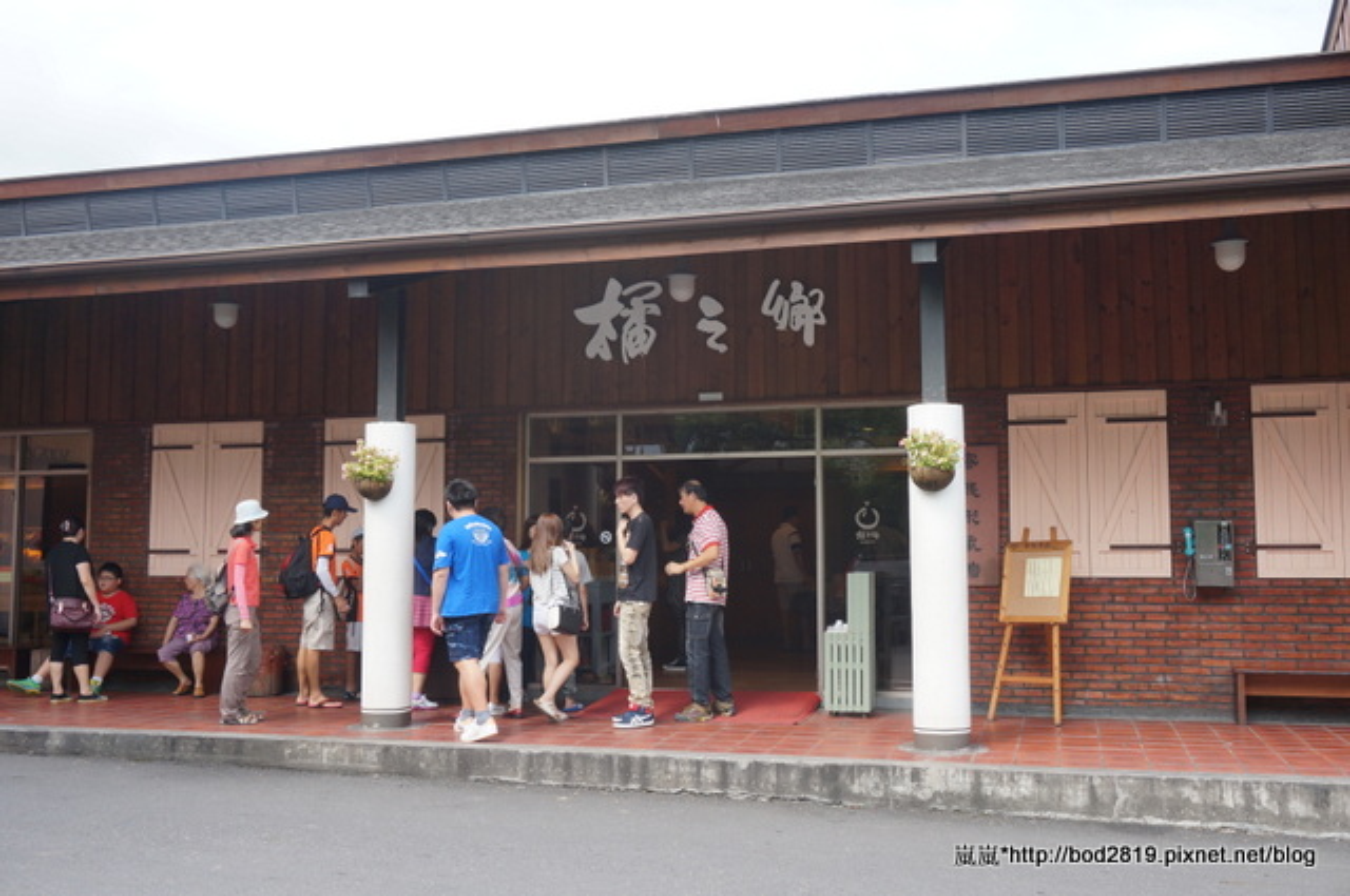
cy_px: 448
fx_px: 1348
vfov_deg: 36.8
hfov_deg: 53.2
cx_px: 675
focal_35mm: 36
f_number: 9
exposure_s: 1/100
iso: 200
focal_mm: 24
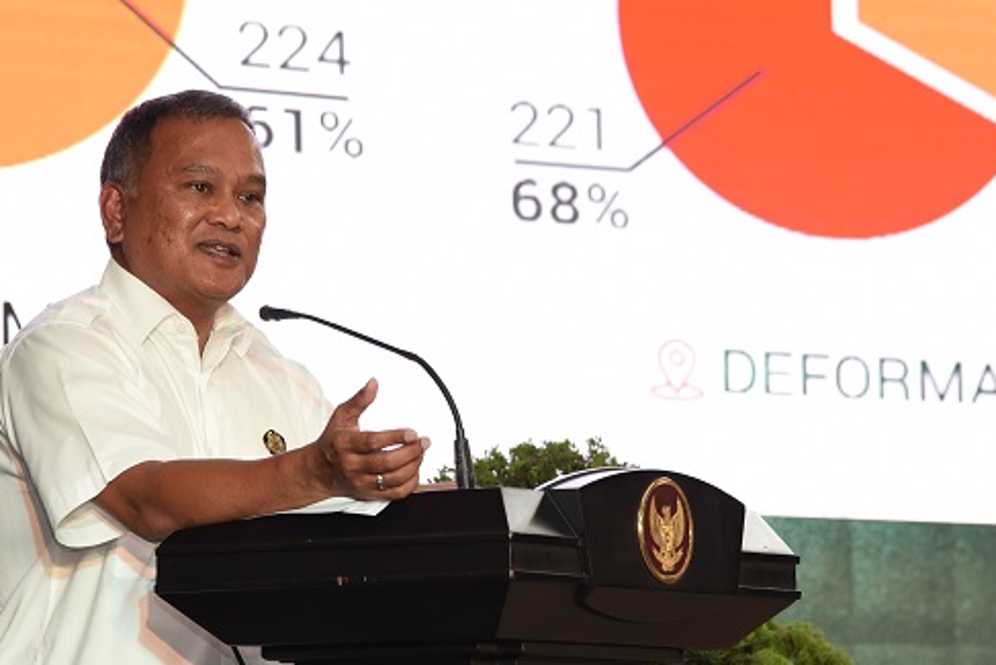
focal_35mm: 197
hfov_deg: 10.4
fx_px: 5452
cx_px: 436
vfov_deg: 7.0
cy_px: 368
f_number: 5.6
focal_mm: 120
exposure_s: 1/100
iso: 1000
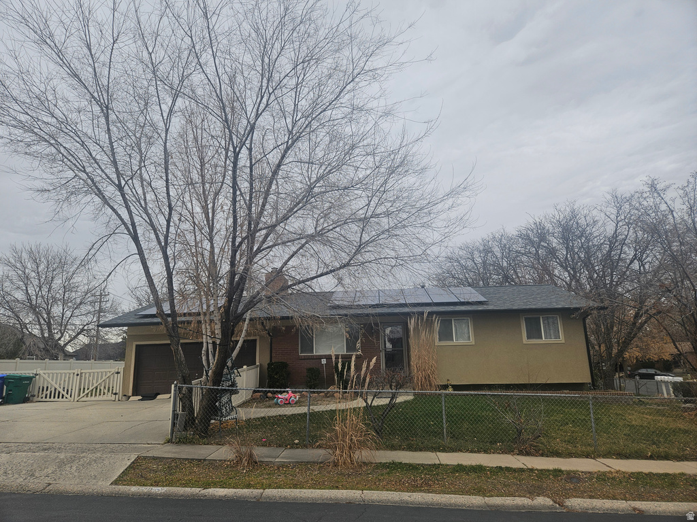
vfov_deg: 58.9
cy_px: 261
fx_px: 463
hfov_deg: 73.9
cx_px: 348
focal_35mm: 23
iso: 25
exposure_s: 1/154
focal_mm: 5.4
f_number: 1.8
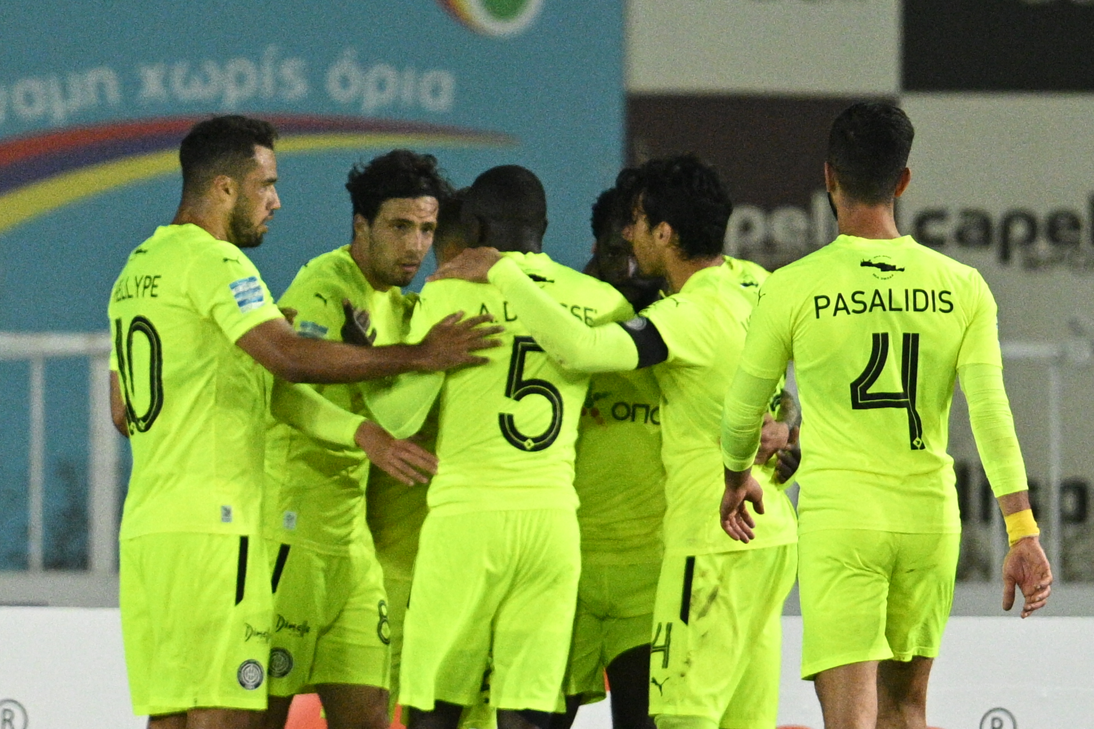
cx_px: 547
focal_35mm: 400
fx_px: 12155
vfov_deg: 3.4
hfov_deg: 5.2
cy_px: 364
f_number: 3.5
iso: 2500
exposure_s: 1/1000
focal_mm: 400
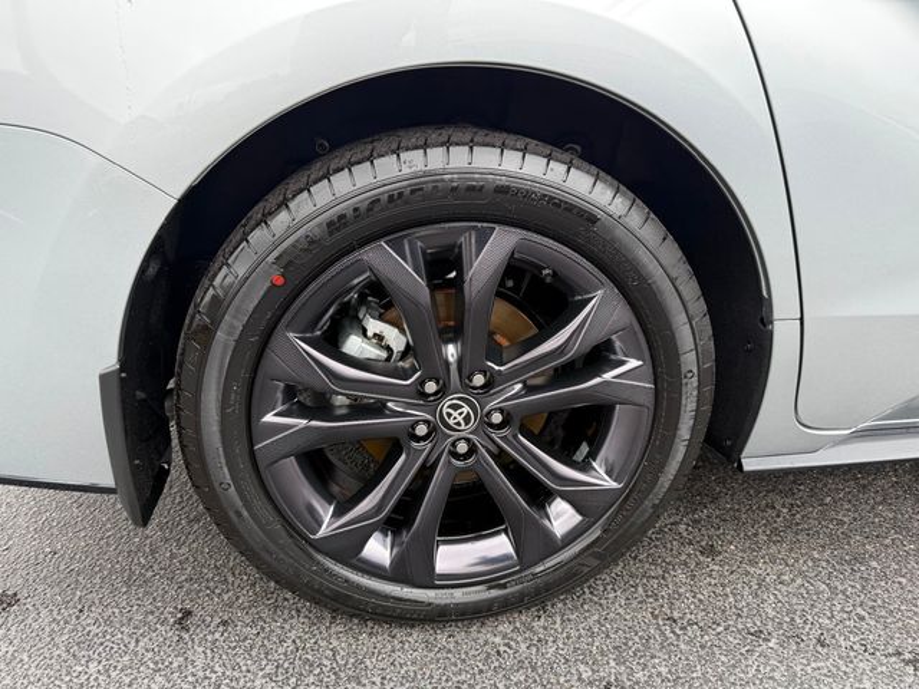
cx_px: 460
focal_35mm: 24
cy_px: 344
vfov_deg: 56.8
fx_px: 637
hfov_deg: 71.6
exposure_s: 1/243
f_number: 1.78
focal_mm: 6.76
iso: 125
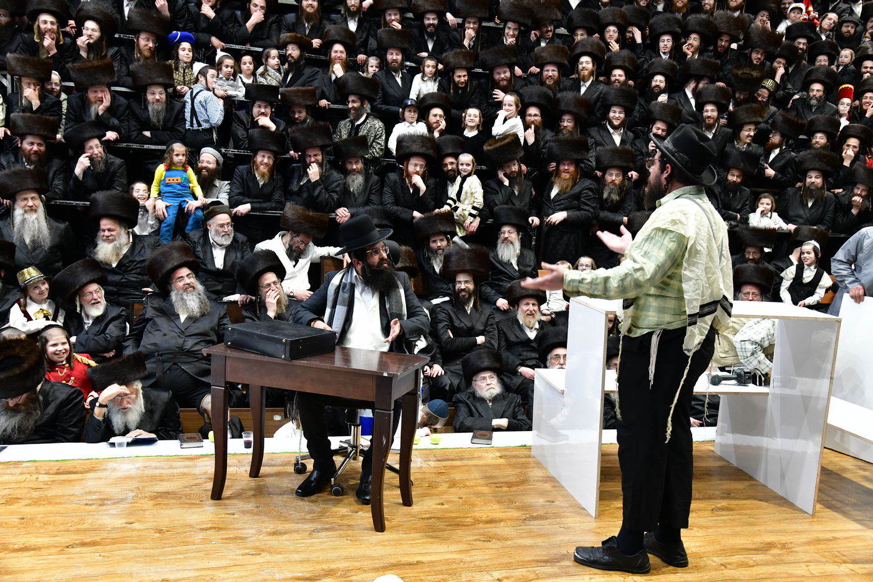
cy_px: 291
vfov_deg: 37.8
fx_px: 849
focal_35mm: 35
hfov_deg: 54.4
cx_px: 436
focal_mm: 35
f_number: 5.6
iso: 2500
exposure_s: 1/100
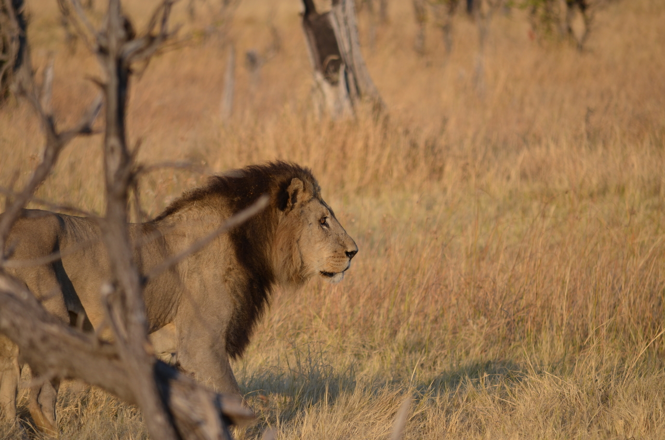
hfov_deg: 4.6
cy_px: 220
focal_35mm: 450
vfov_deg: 3.0
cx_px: 332
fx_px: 8296
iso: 200
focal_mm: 300
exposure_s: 1/500
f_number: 5.6
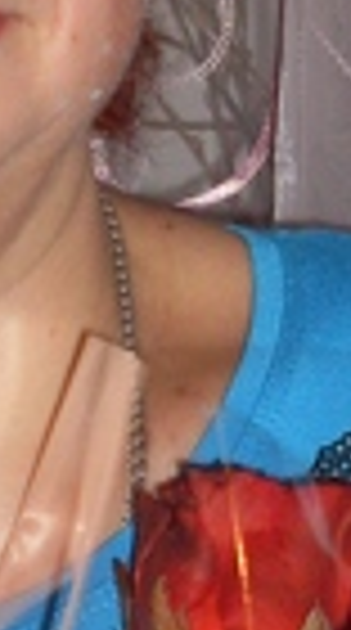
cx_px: 122
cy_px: 369
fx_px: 2967
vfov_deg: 12.1
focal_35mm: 178
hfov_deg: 6.8
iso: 100
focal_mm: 6.3
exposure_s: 1/45
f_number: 2.8
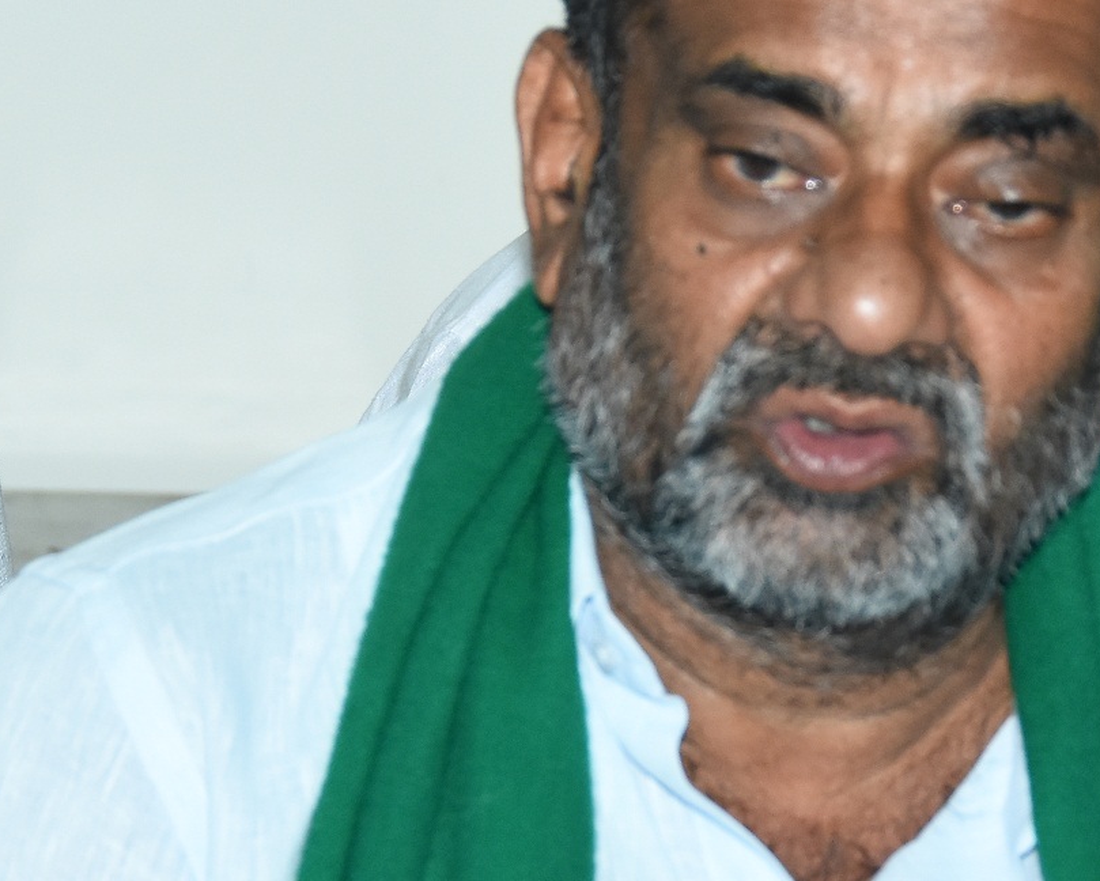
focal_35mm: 293
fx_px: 9553
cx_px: 685
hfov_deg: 6.6
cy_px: 508
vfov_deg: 5.3
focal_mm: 75
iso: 1250
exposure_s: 1/200
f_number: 7.1
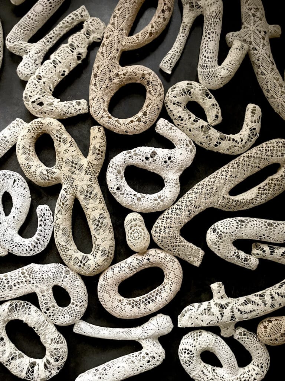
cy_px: 190
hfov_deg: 53.1
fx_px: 285
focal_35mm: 26
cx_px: 142
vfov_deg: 67.3
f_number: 1.6
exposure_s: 1/25
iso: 800
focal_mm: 4.2
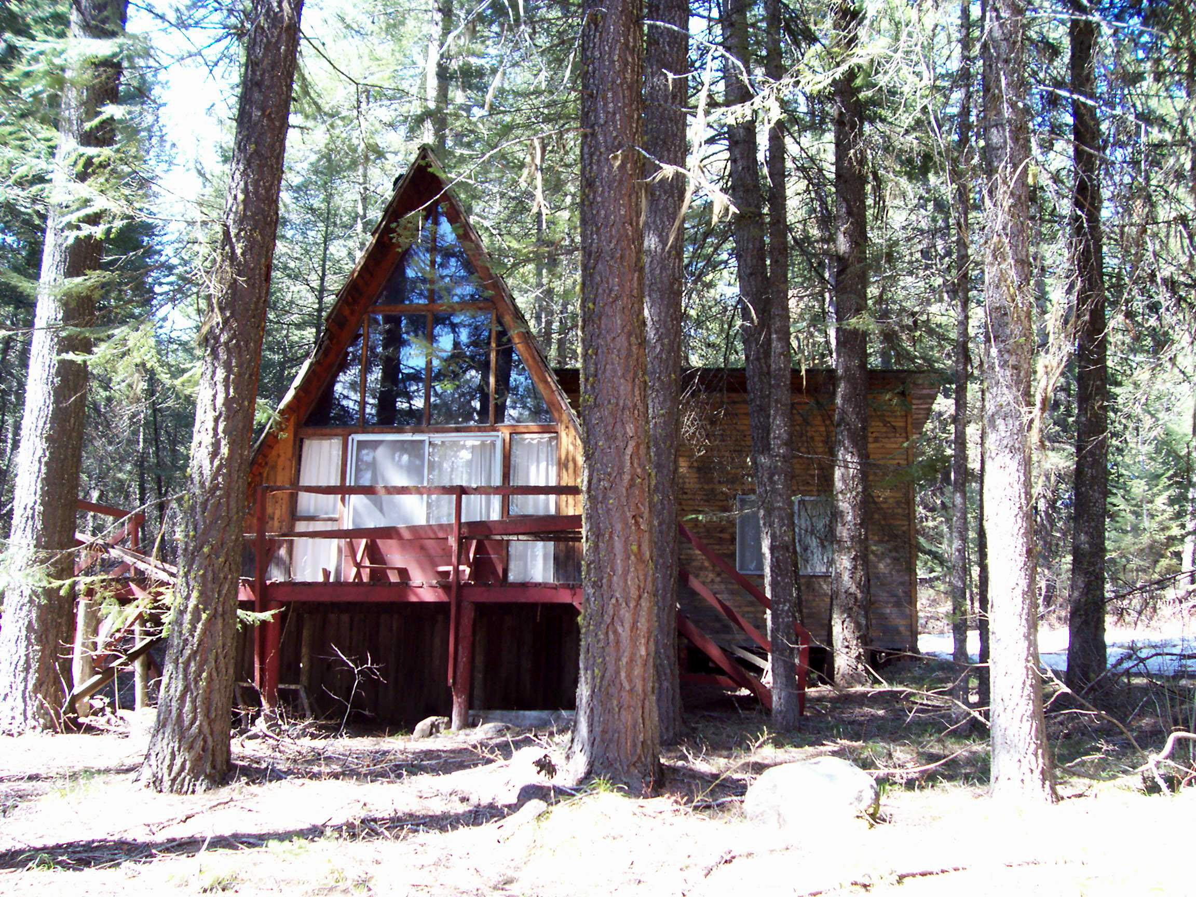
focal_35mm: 34
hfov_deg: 54.0
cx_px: 598
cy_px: 448
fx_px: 1175
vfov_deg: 41.8
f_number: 2.7
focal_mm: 5.6
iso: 80
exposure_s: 1/68.8
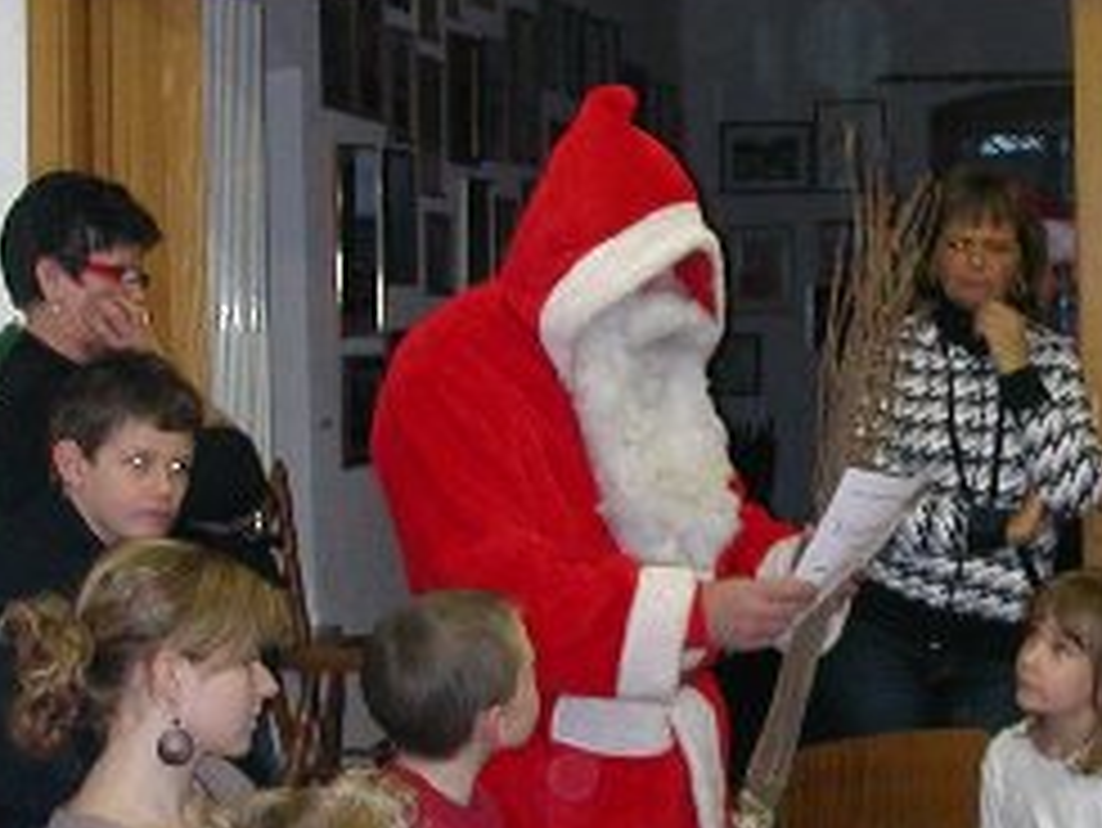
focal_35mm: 83
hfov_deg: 23.3
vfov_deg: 17.7
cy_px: 580
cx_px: 855
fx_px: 2644
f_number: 2.7
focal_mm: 5.6
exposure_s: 1/59.9
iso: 200
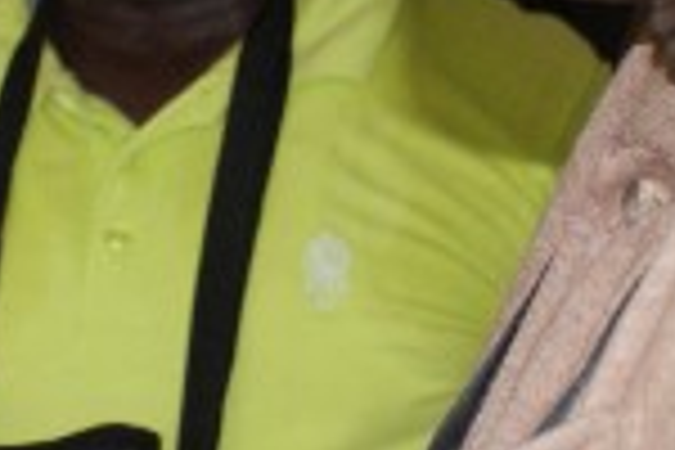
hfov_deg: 10.4
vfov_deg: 6.9
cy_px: 81
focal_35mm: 198
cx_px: 310
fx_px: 3712
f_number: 5.6
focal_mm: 22
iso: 400
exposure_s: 1/60
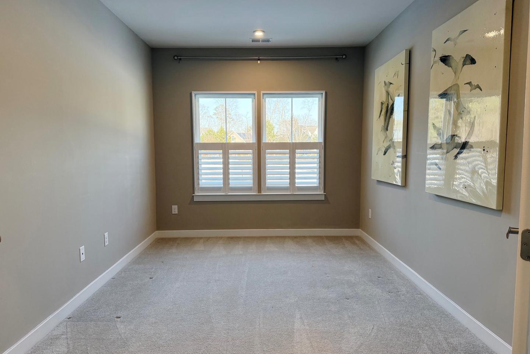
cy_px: 179
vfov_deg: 51.3
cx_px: 265
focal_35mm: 25
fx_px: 368
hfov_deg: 71.5
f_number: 1.78
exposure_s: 1/164
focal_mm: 6.76
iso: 200
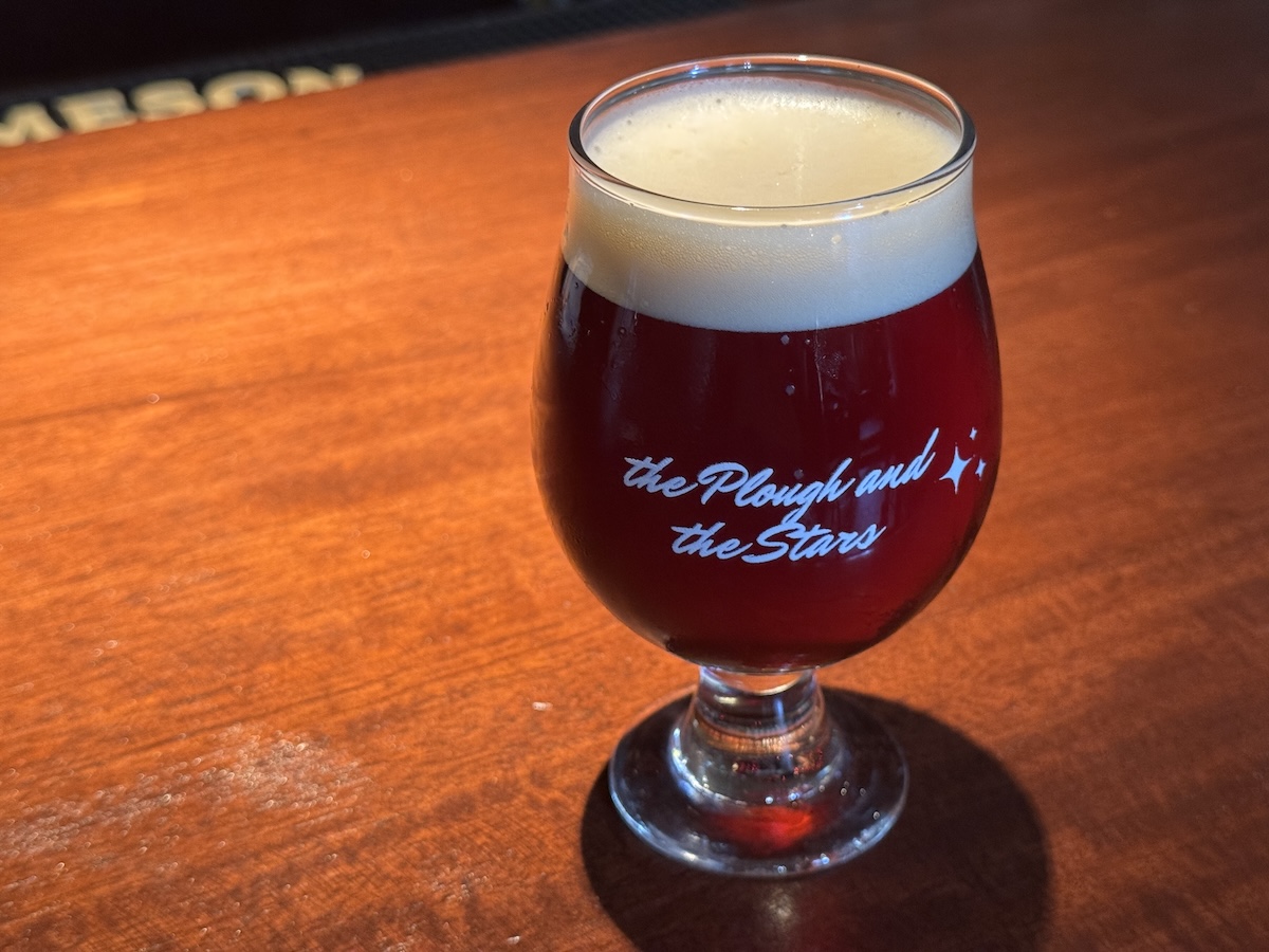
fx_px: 1760
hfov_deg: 39.7
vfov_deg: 30.3
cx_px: 634
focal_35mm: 48
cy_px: 476
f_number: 1.78
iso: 250
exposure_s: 1/60
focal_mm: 6.76
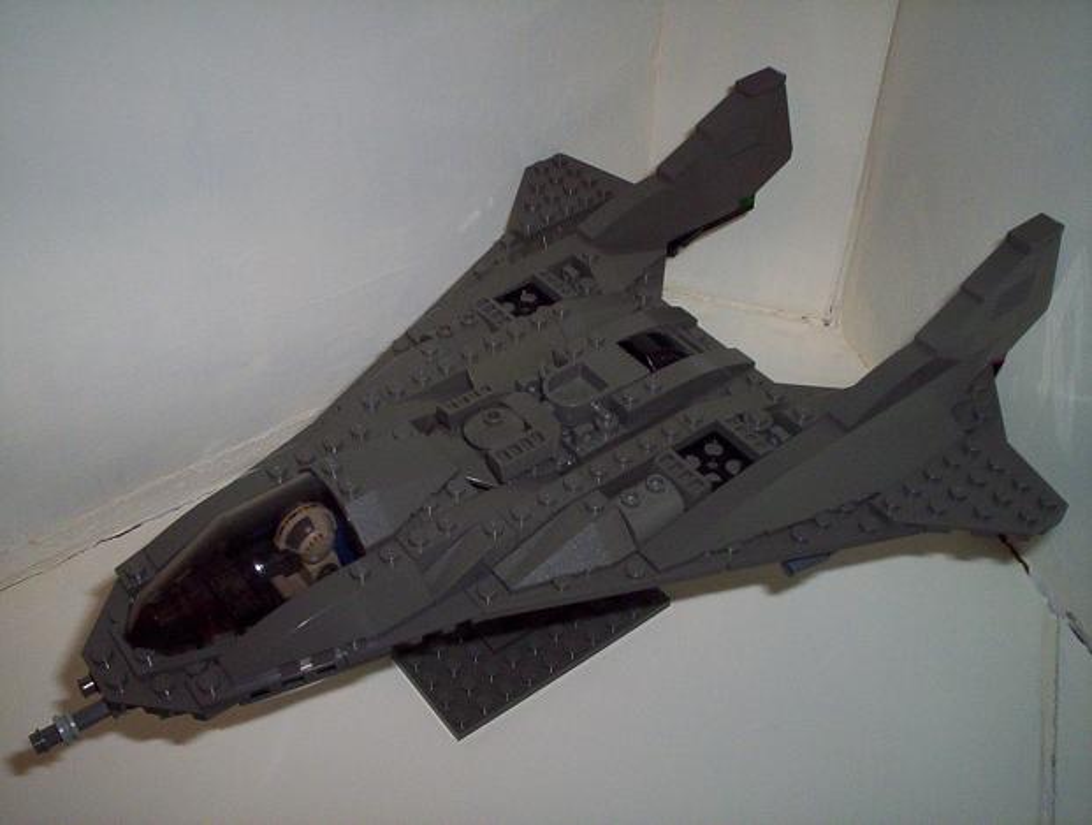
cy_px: 412
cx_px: 546
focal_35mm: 38
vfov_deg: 37.9
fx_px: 1202
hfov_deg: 48.9
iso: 140
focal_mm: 4.99
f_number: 4.5
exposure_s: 1/60
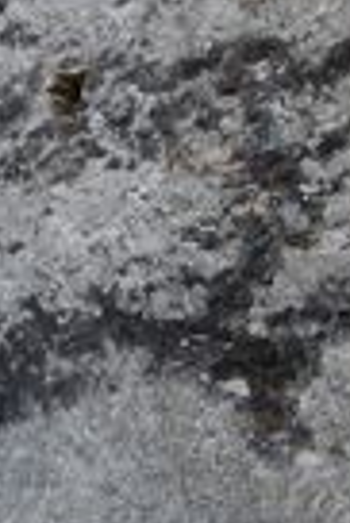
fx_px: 1120
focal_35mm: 77
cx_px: 137
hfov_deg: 17.7
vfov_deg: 25.6
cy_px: 65
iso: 400
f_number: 7.1
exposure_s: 1/200
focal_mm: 10
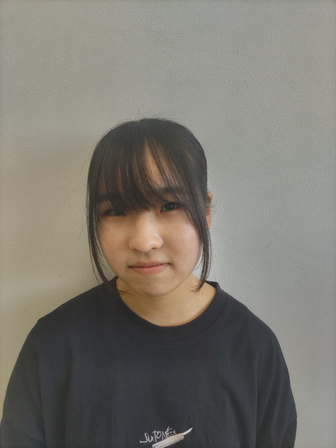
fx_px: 336
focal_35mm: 26
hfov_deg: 53.1
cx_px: 168
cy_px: 224
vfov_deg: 67.3
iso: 175
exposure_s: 1/100
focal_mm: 4.8
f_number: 1.79
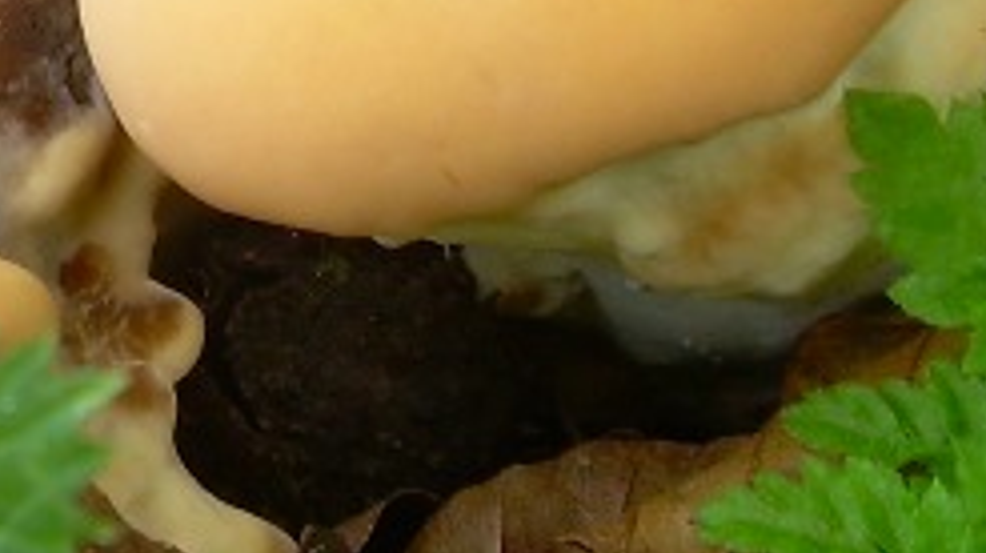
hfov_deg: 13.7
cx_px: -182
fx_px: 3998
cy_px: -192
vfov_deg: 7.8
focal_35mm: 153
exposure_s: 1/46.2
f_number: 2.8
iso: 50
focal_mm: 6.3
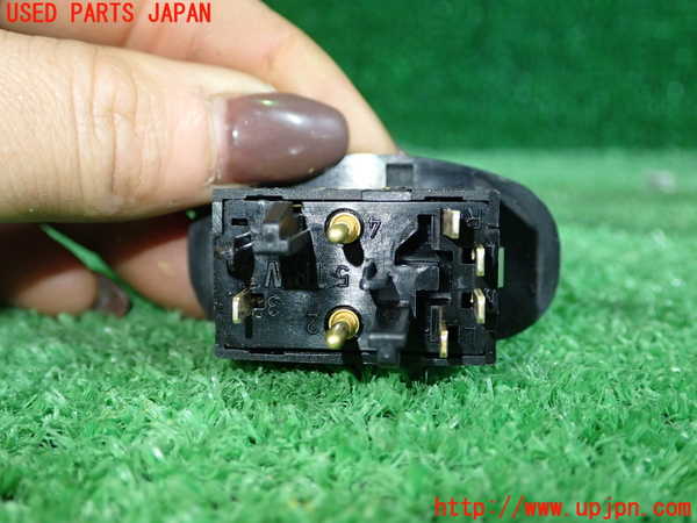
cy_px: 262
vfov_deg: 35.1
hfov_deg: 45.8
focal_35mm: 41
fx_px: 826
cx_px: 348
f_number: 2.8
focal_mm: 7.31
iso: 250
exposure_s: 1/40
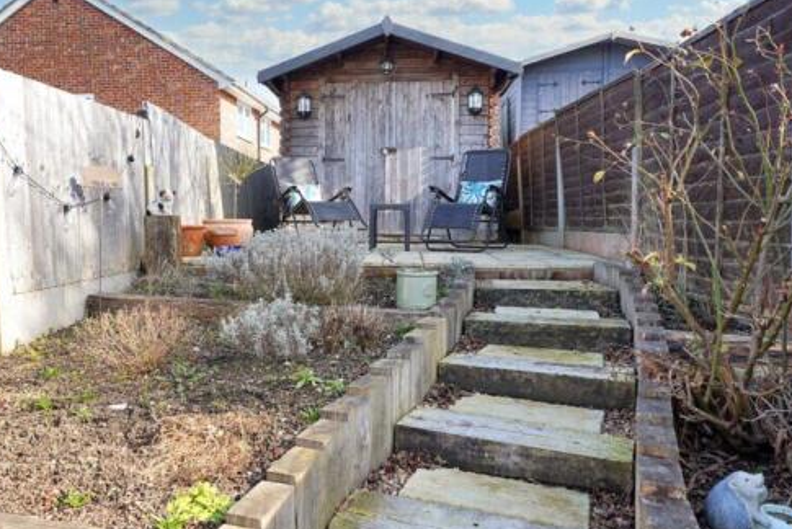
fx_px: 600
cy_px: 242
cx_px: 331
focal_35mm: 27
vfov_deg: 47.5
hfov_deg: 66.4
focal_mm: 20.2
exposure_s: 1/125
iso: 100
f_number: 5.6
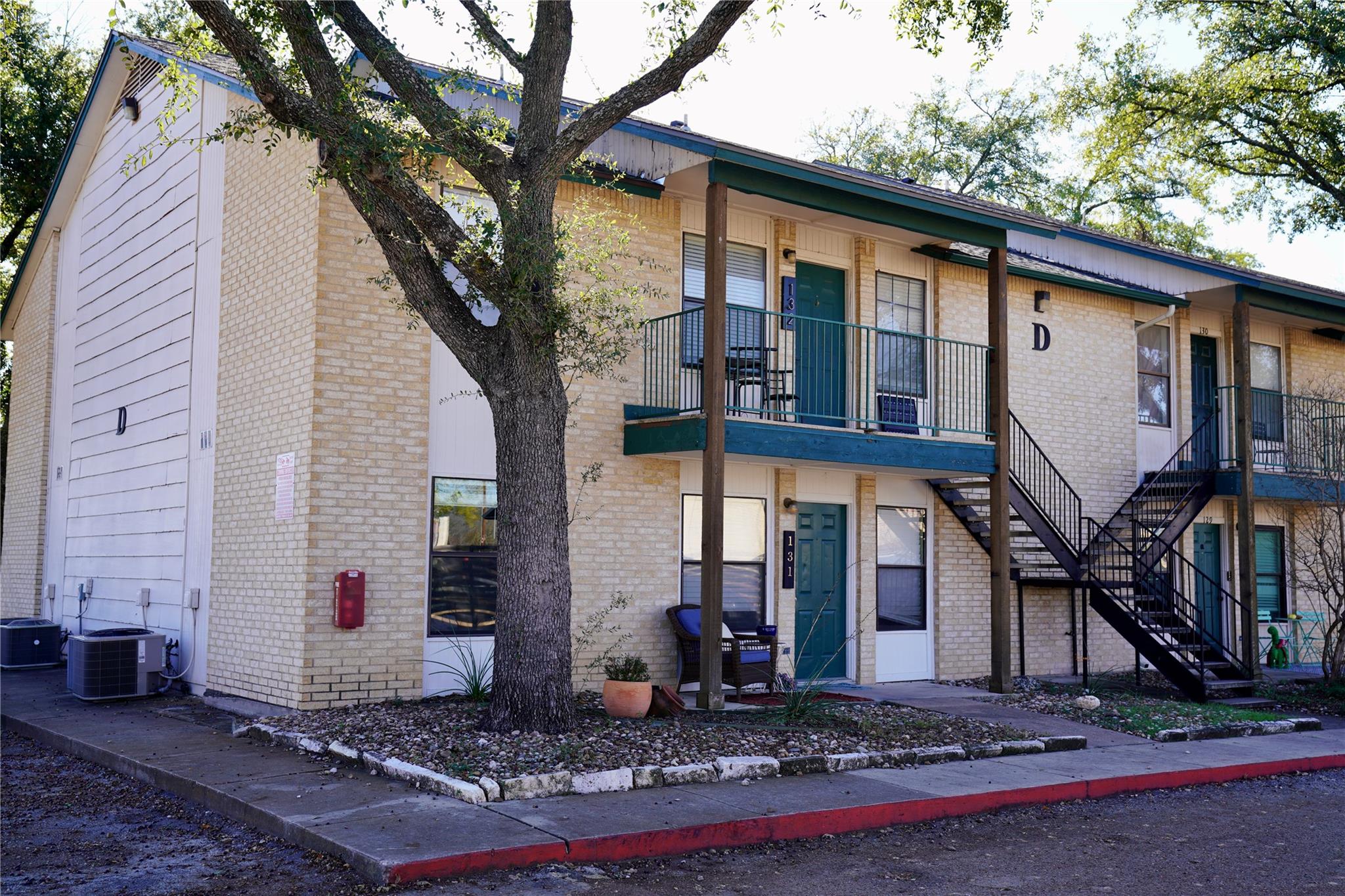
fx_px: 1345
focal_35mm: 36
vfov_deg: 36.9
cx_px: 672
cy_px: 448
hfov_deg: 53.1
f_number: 5
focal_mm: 36
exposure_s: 1/125
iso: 100
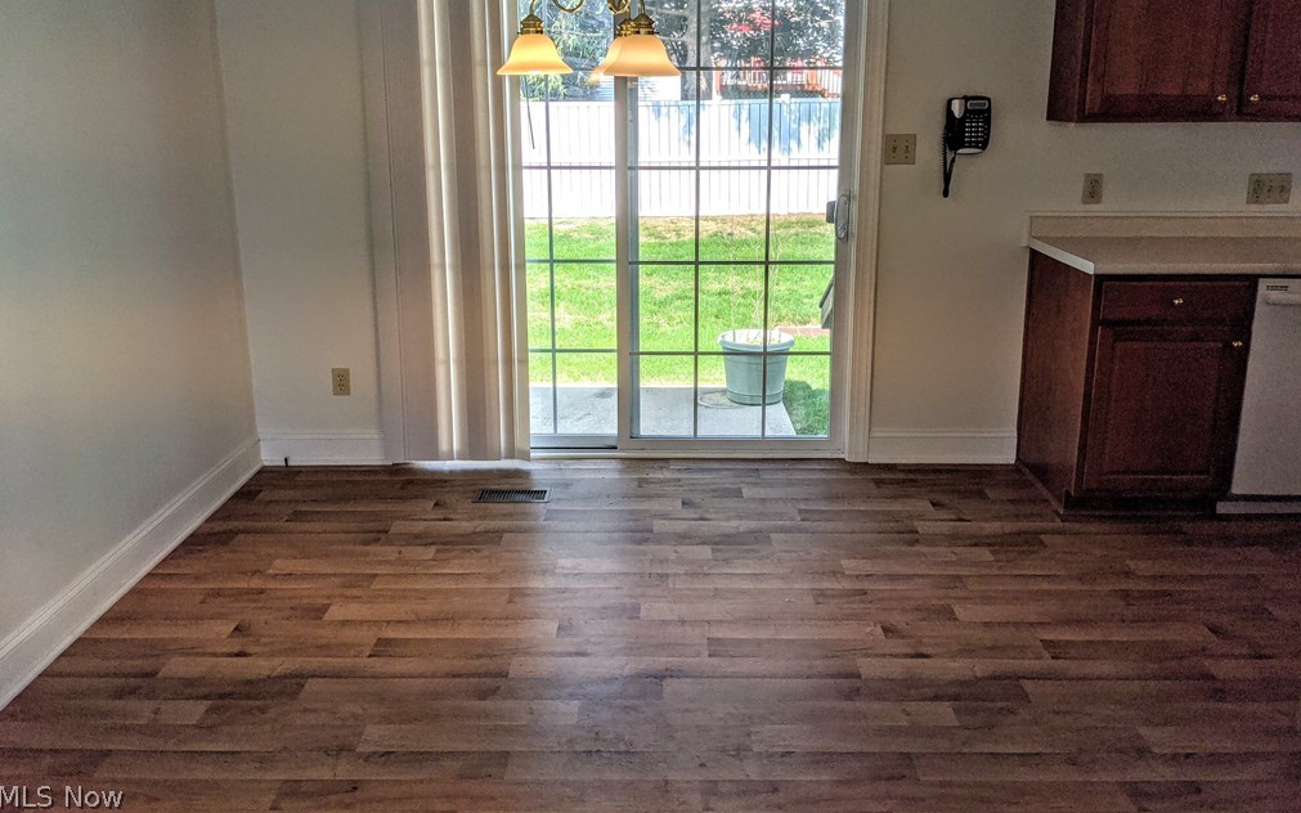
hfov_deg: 64.6
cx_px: 649
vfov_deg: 42.9
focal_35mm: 29
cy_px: 324
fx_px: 1028
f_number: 1.73
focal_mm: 4.38
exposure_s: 1/757
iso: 68
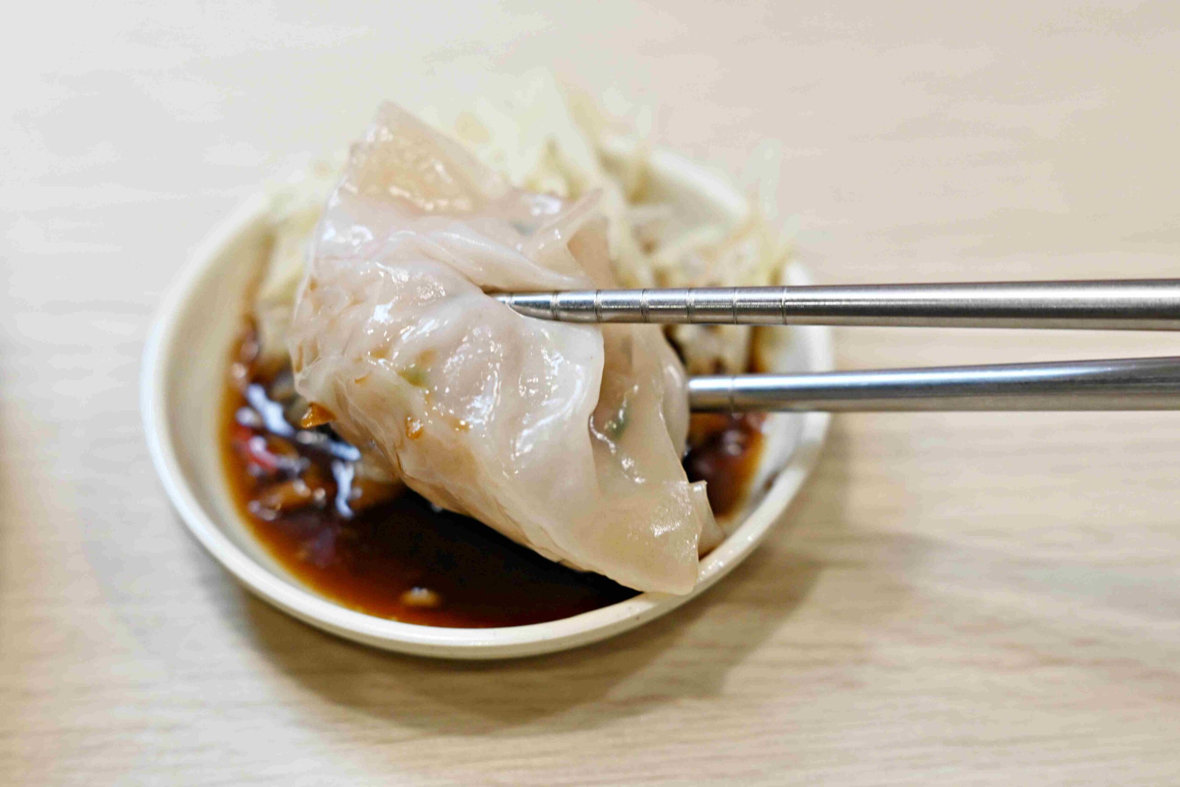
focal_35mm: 75
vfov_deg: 18.2
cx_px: 590
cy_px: 394
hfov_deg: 27.0
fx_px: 2458
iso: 360
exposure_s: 1/200
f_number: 3.2
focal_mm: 50
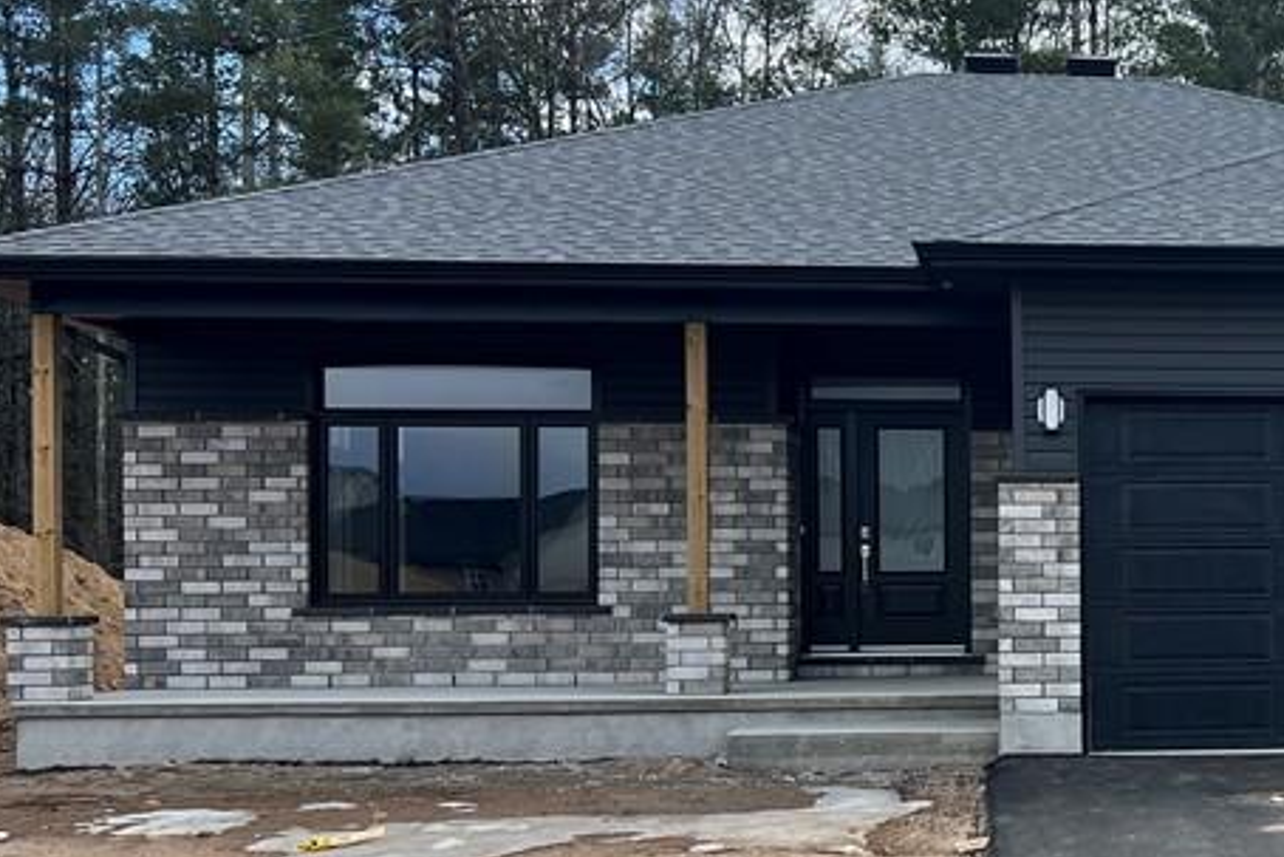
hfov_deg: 30.8
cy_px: 563
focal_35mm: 61
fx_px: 2176
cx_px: 1247
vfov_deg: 22.2
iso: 50
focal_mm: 5.7
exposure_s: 1/1808
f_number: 1.5
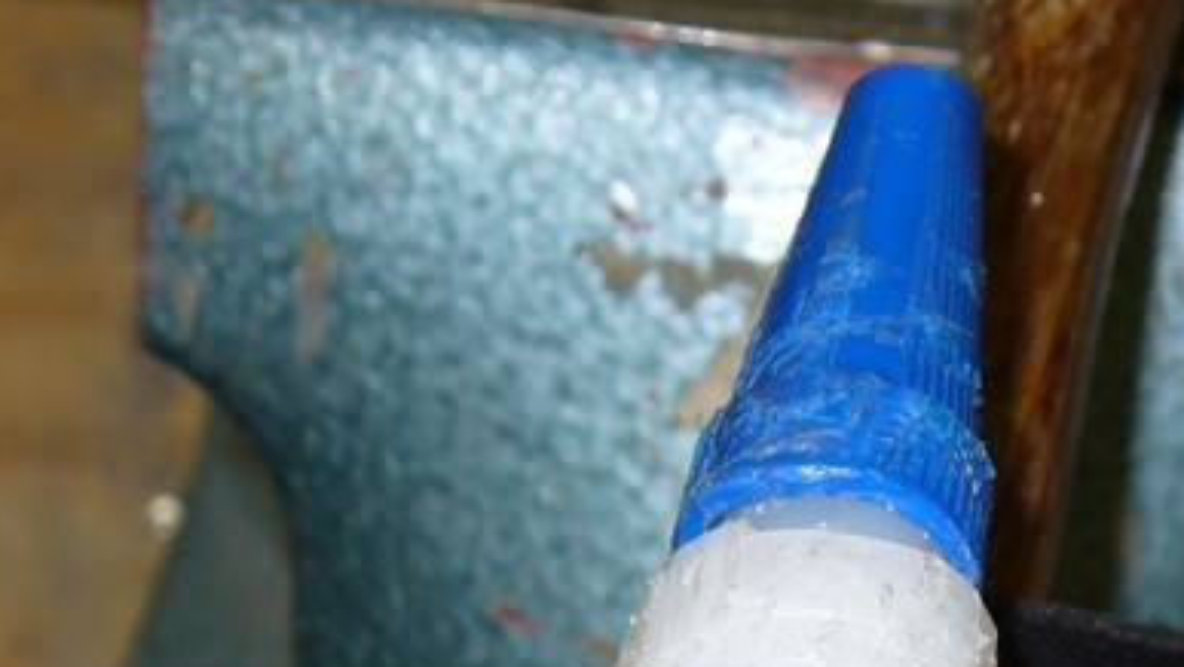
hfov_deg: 12.4
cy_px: 952
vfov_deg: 6.9
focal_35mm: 173
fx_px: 5433
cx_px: 753
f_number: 3.1
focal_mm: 9.9
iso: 64
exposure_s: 1/60
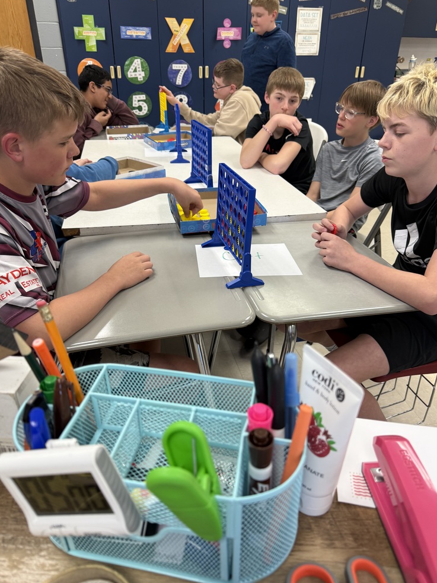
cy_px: 297
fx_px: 421
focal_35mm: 25
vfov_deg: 69.4
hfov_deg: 54.9
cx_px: 223
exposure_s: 1/60
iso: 125
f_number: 1.78
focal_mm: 6.76
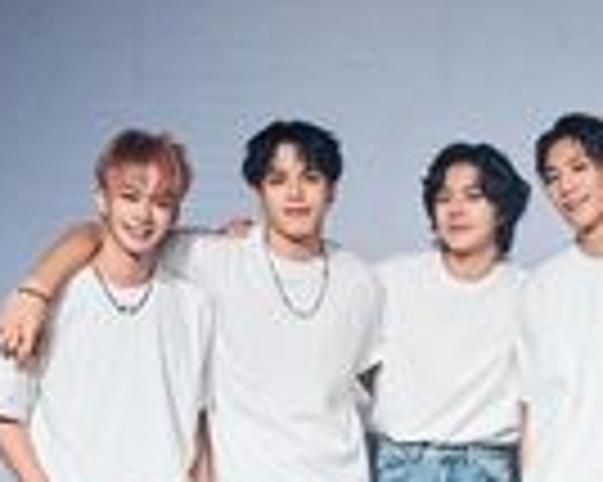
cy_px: 493
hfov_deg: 20.8
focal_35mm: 90
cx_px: 558
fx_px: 1605
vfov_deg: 16.7
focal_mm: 32
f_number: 4.5
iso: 4000
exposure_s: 1/200
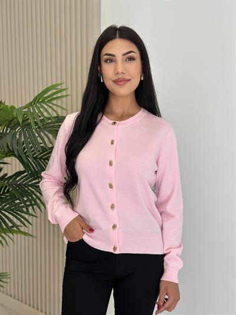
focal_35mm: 48
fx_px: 436
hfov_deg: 30.3
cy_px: 158
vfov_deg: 39.6
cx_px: 118
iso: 80
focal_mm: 6.86
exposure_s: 1/501
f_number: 1.78
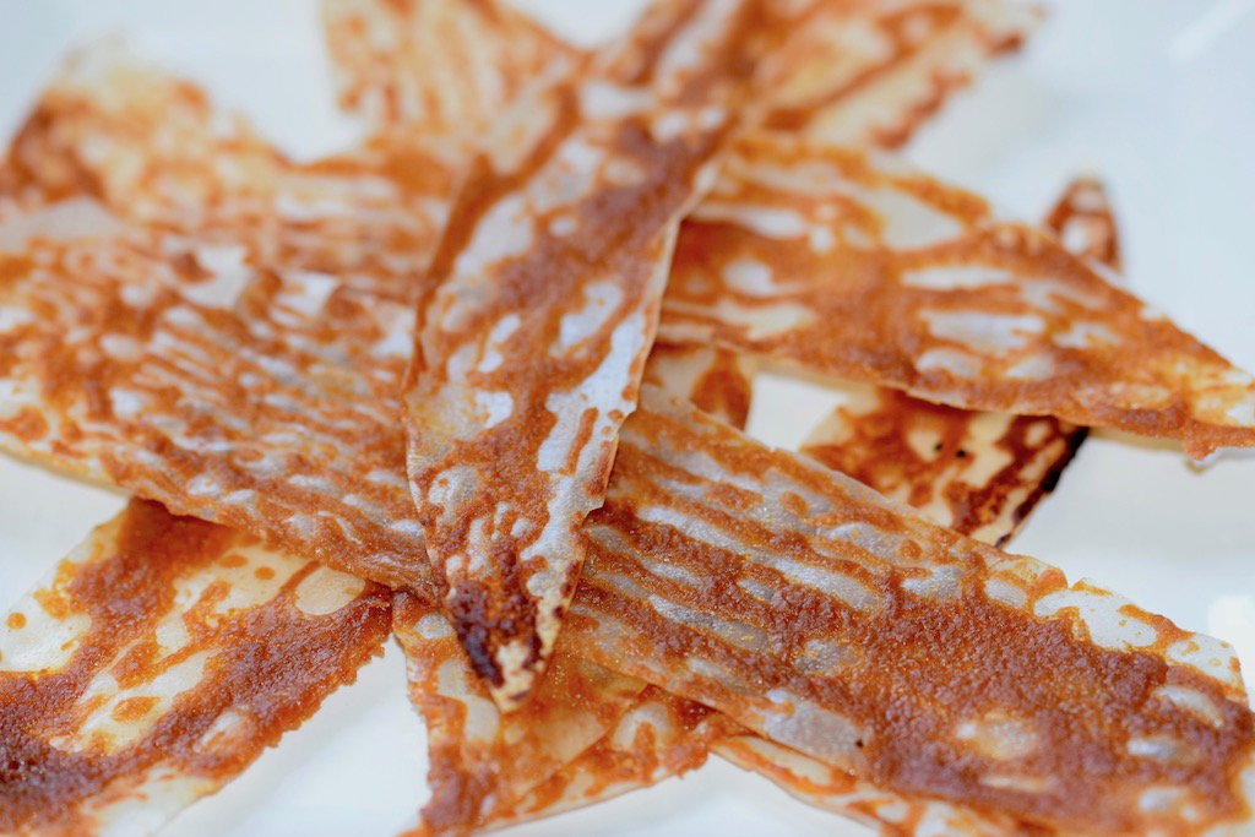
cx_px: 628
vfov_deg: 8.7
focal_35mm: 158
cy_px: 418
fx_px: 5491
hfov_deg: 13.0
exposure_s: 1/100
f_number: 5
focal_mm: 105
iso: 800
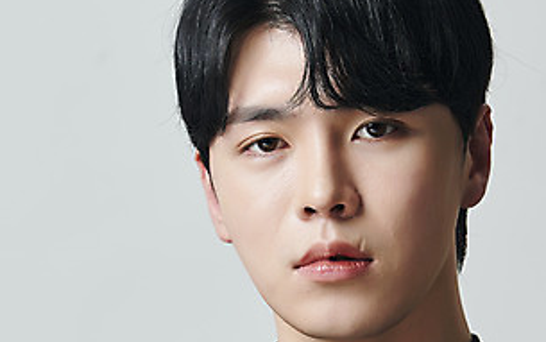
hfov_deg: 6.0
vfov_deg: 3.8
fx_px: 5211
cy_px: 204
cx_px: 260
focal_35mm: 350
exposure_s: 1/125
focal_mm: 175
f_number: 7.1
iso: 64
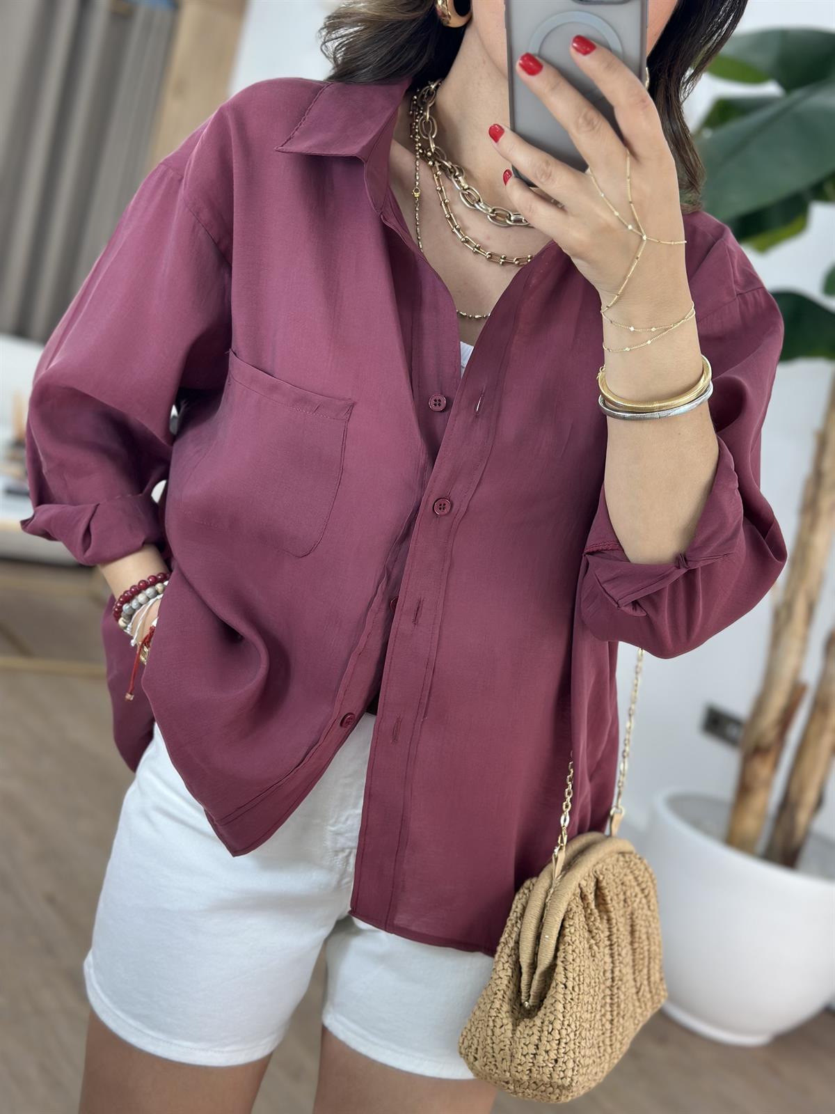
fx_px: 1544
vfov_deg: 39.7
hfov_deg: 30.3
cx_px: 418
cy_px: 557
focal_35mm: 48
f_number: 1.78
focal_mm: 6.86
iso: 100
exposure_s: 1/100
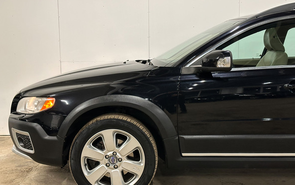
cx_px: 149
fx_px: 418
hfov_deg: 38.9
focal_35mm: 52
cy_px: 95
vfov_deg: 24.9
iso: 200
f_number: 1.8
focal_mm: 6.86
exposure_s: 1/50
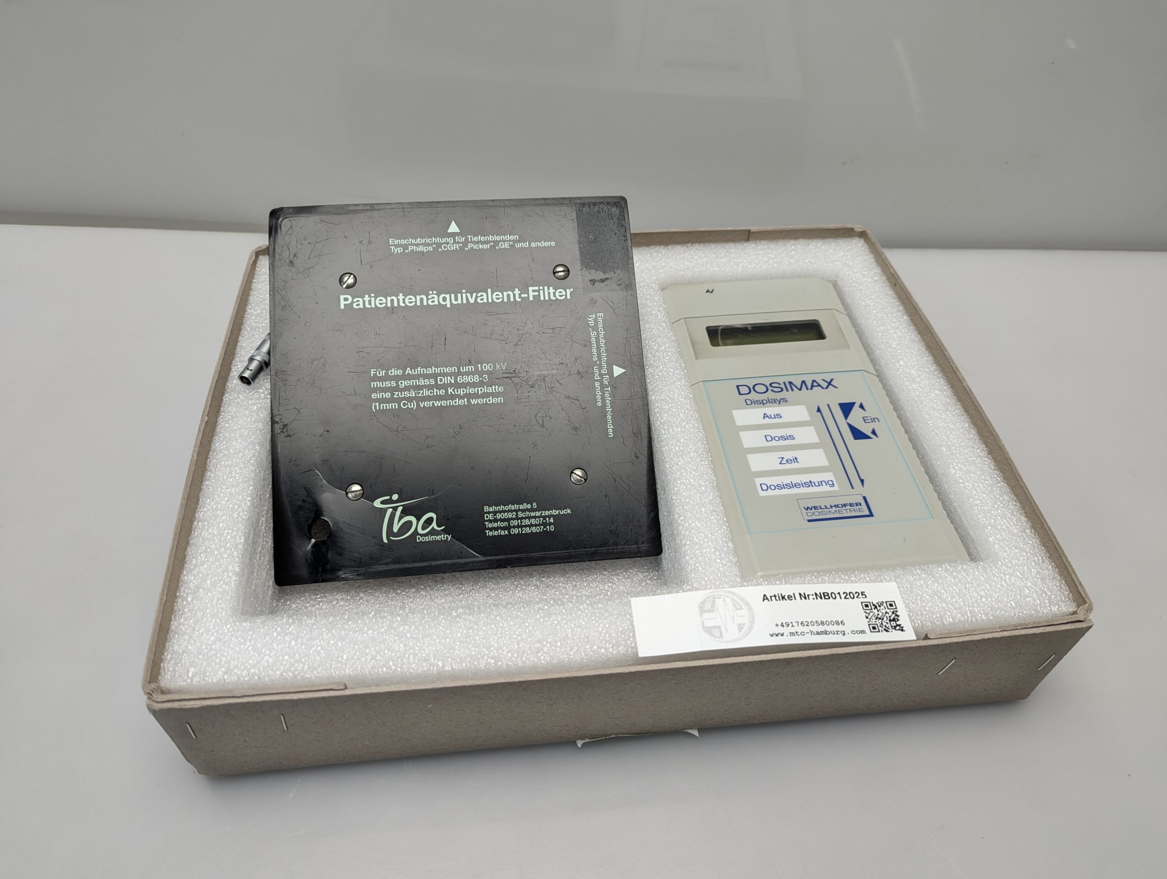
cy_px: 440
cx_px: 584
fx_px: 810
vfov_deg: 56.9
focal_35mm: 24
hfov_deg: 71.5
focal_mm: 6.81
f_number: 1.85
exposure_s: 1/90
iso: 73
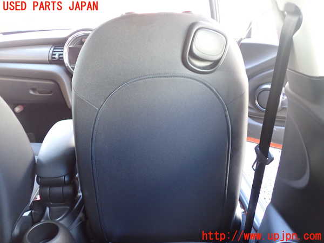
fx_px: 281
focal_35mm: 30
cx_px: 162
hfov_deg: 60.0
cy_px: 122
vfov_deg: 46.8
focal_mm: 5.4
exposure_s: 1/30
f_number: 2.3
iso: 500
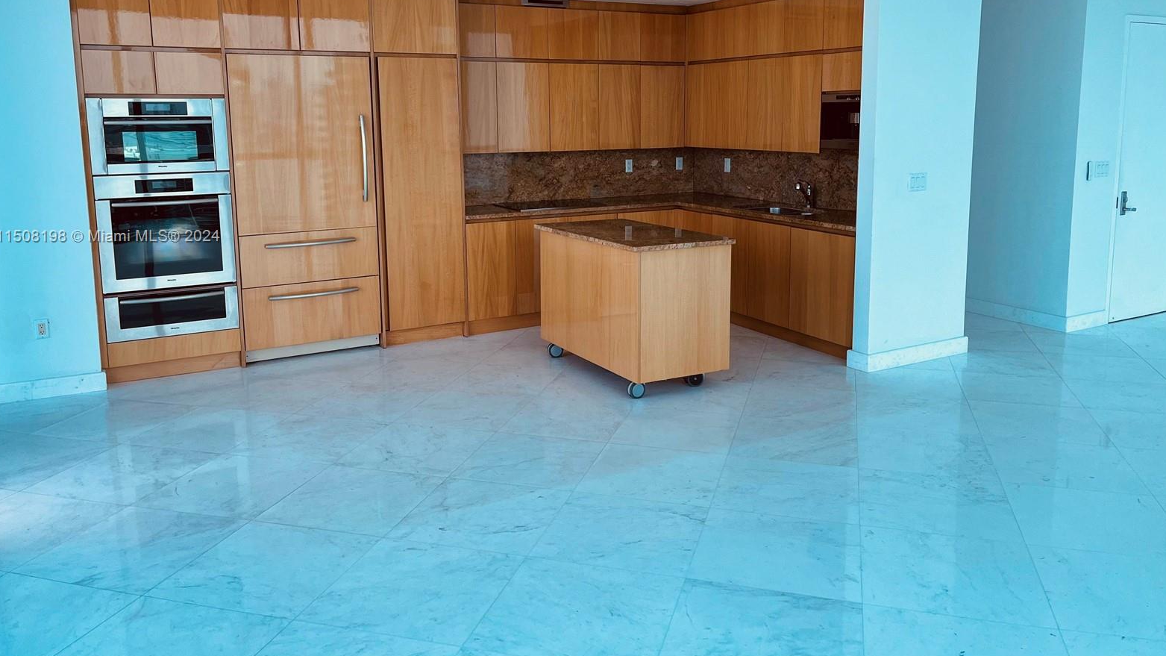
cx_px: 578
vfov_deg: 39.8
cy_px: 237
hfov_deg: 66.1
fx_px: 897
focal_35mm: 29
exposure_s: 1/438
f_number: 1.6
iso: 50
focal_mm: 5.1
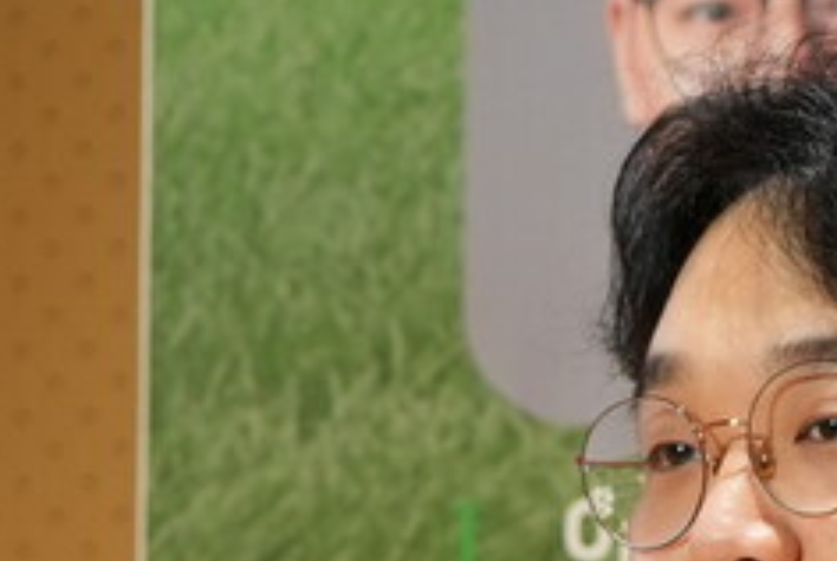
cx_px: 716
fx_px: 13129
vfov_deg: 2.4
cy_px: 904
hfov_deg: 3.6
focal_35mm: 564
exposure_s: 1/80
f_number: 4
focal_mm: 104
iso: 1000
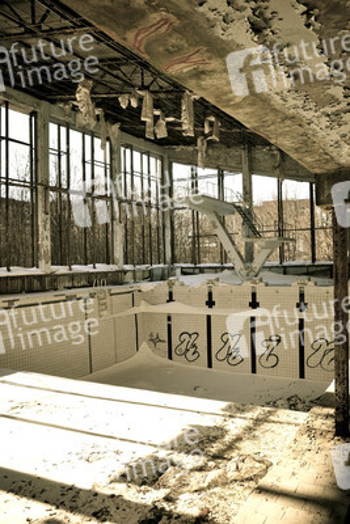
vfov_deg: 59.5
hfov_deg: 41.7
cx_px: 175
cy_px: 262
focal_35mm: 32
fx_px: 459
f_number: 9
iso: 360
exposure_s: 1/500
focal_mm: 21
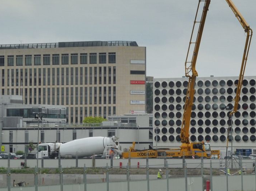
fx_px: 1462
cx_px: 178
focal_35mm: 198
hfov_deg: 10.0
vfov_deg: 7.5
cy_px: 73
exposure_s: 1/400
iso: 100
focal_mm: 24.4
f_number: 7.1
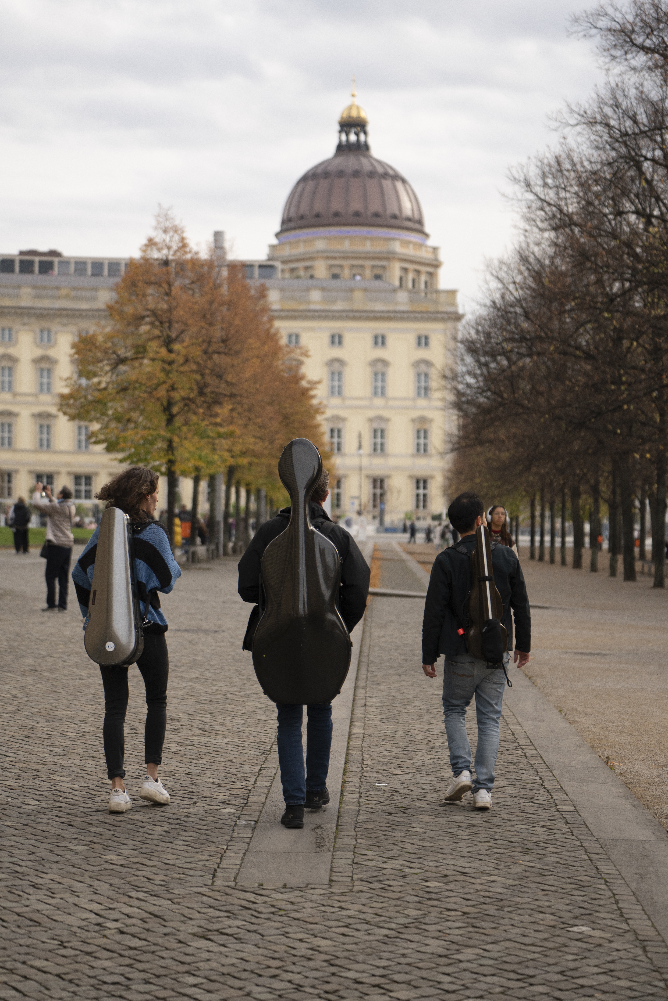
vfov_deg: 27.3
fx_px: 2059
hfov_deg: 18.4
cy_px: 500
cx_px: 334
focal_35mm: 74
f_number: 2.8
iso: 1000
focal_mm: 74
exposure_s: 1/4000
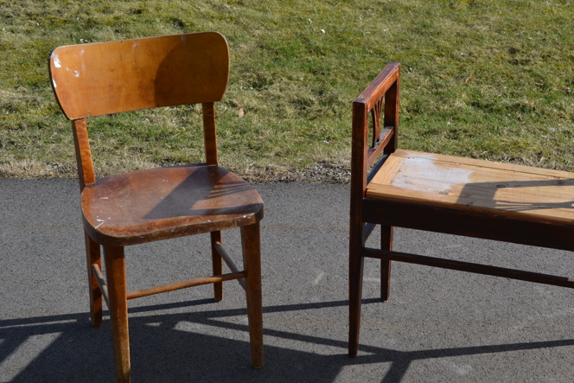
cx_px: 348
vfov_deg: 22.3
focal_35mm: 61
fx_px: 973
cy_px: 201
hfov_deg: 32.8
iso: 100
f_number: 8
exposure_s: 1/250
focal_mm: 30
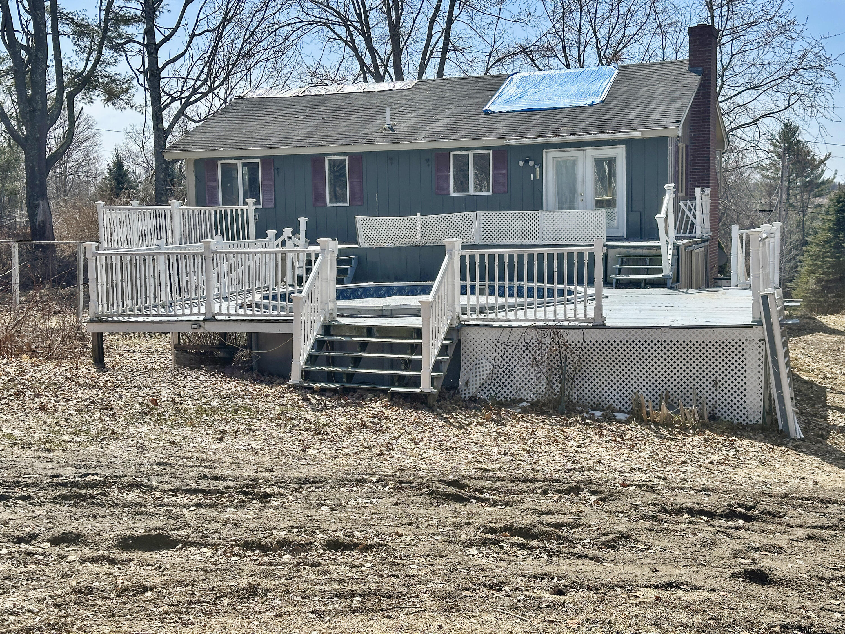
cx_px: 422
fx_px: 1172
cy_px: 317
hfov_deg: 39.7
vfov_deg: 30.3
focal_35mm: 48
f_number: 1.78
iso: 64
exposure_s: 1/4016
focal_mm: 6.86
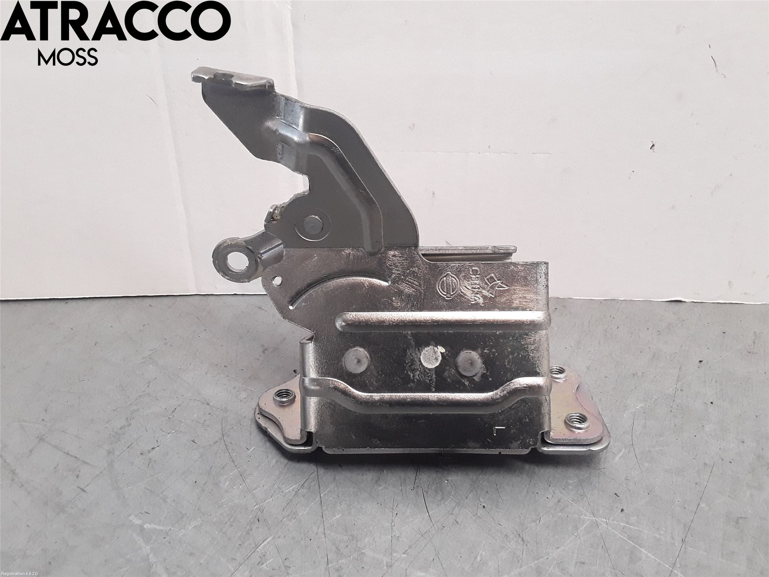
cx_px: 384
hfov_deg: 63.4
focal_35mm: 28
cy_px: 288
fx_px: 622
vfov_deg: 49.7
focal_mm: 2.91
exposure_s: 1/100
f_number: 1.9
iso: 100
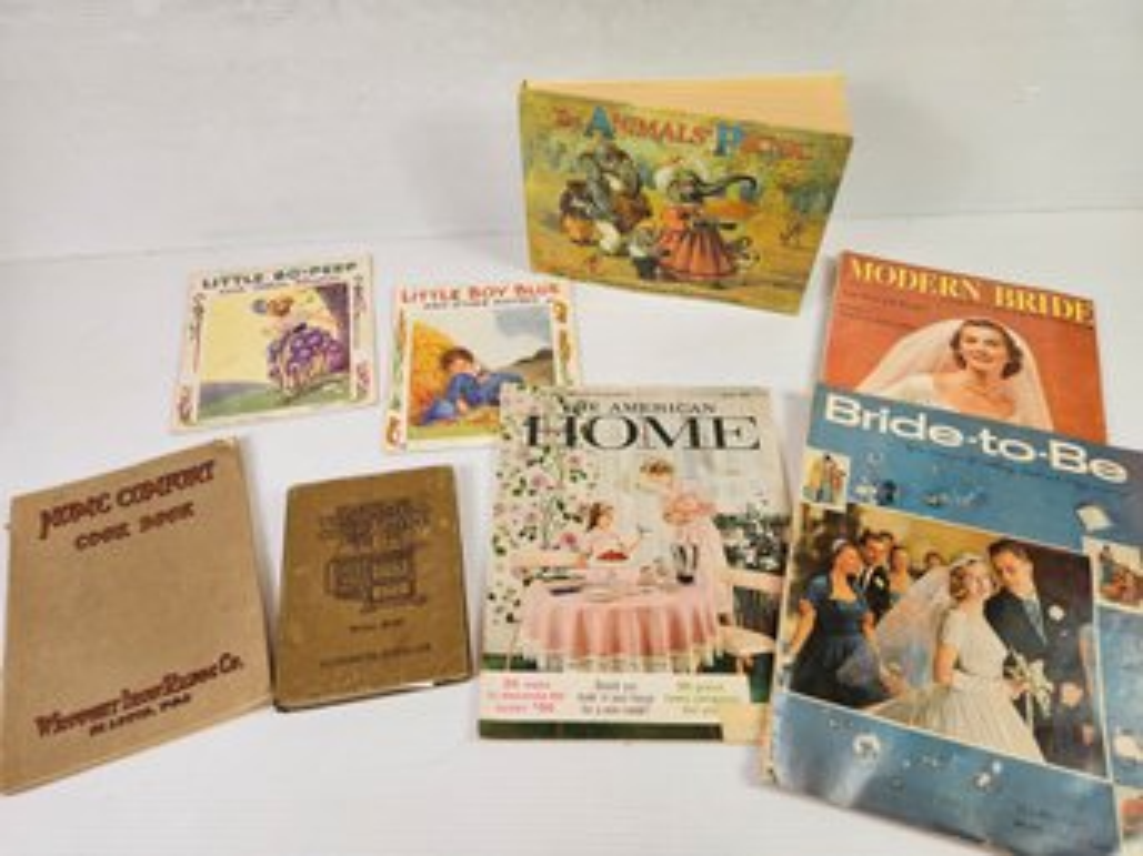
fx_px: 759
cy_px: 428
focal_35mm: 23
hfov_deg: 73.9
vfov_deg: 58.8
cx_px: 572
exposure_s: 1/120
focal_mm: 5.4
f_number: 1.8
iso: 100
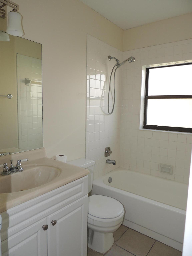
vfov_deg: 71.6
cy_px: 128
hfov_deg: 56.8
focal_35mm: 24
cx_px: 96
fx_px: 177
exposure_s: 1/50
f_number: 3
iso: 100
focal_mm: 4.3
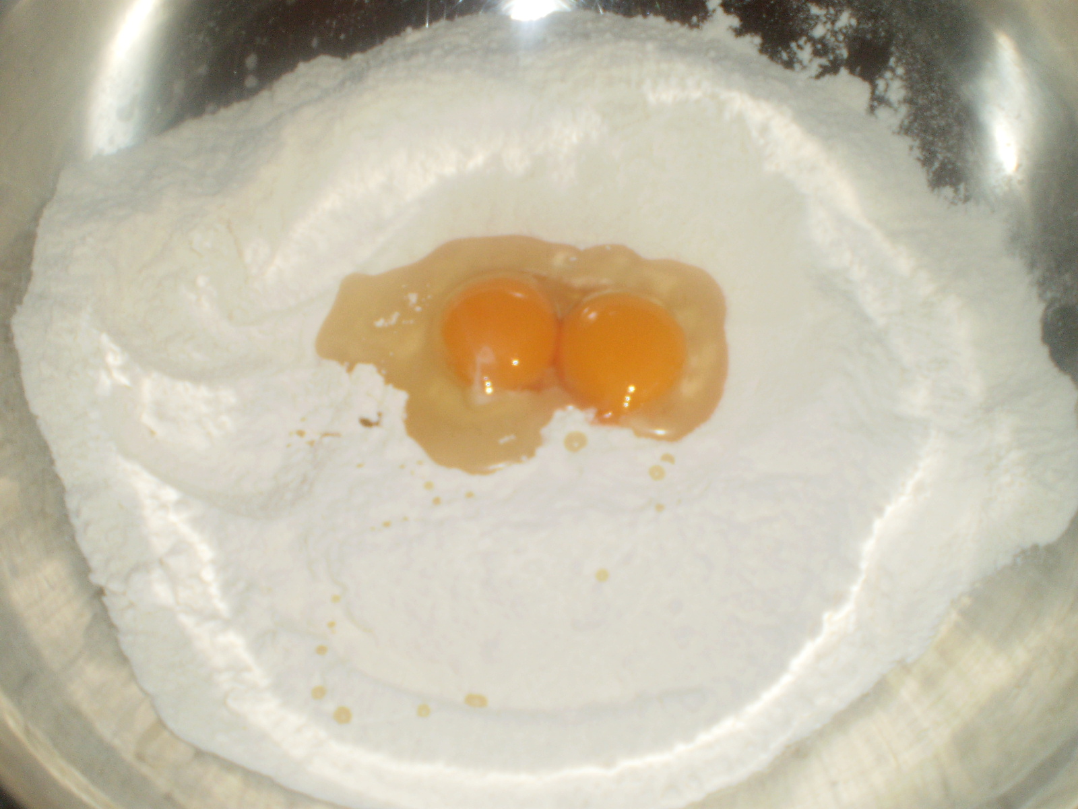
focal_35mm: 36
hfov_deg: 51.4
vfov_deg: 39.7
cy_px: 404
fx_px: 1121
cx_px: 539
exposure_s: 1/30
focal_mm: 6.3
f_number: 3.1
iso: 125
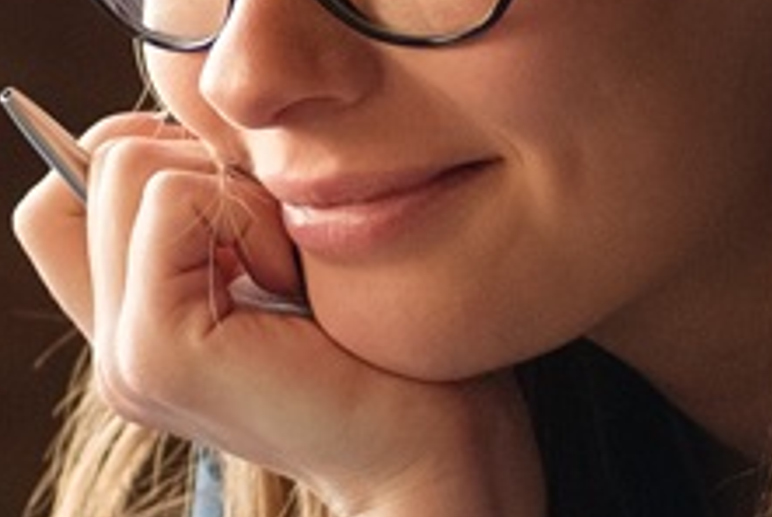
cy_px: 632
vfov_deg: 2.7
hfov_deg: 4.0
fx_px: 10908
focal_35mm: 508
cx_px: 28
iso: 800
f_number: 2.5
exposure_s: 1/160
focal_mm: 50
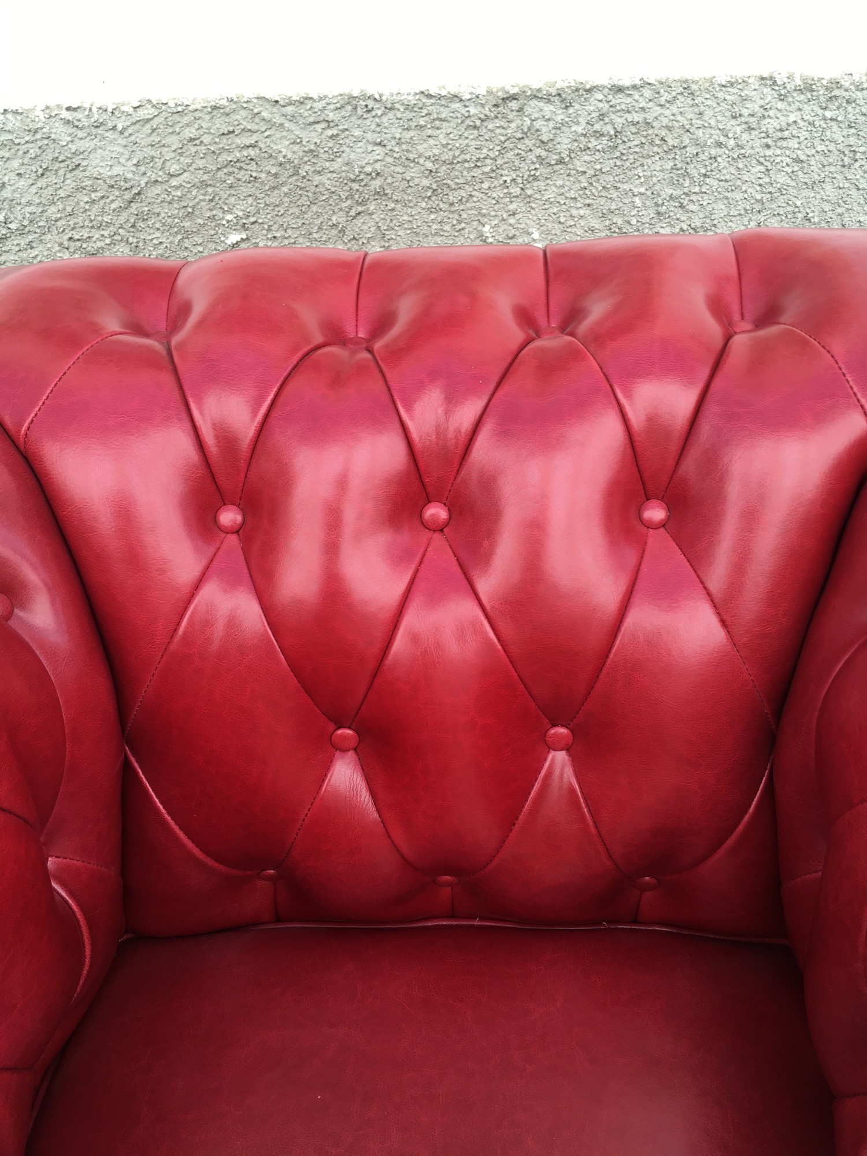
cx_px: 434
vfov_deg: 61.7
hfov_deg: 48.2
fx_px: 968
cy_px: 578
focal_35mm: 29
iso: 25
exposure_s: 1/140
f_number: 2.2
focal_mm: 4.15
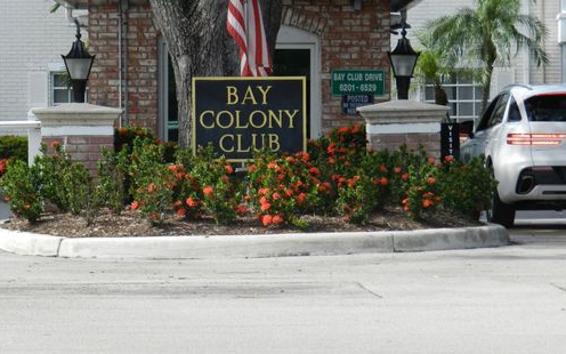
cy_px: 141
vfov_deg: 7.0
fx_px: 2900
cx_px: 283
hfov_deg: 11.1
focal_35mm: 188
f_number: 5.4
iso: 160
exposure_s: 1/400
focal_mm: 31.2
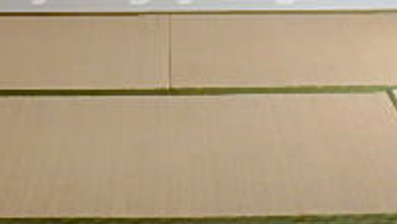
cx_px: 171
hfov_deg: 28.2
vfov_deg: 15.7
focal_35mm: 75
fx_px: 790
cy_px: -20
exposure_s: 1/40
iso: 200
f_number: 3.5
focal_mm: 3.7
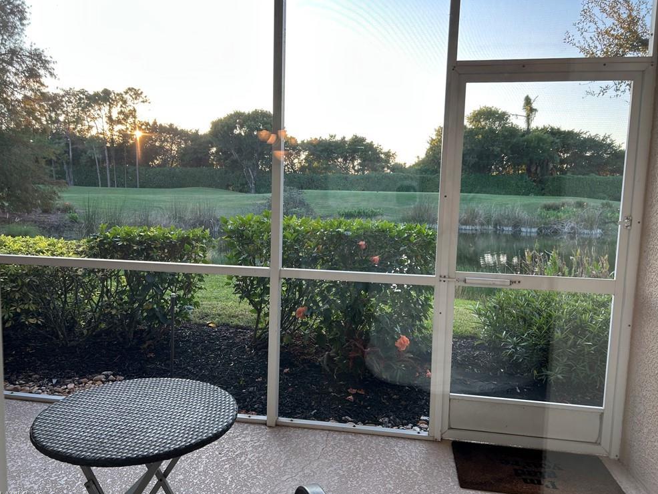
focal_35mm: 27
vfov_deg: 51.4
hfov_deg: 65.3
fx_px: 513
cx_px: 320
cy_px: 245
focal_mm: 5.7
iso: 32
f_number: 1.5
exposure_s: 1/138
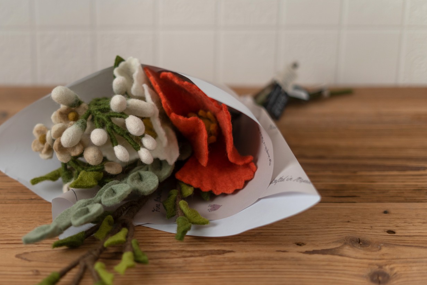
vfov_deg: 20.6
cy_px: 162
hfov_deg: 30.4
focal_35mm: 66
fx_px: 783
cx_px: 153
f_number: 2
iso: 200
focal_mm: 50
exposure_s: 1/400
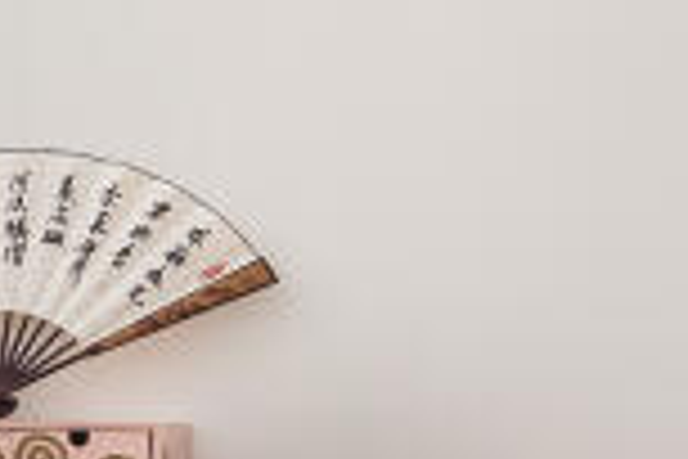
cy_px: 416
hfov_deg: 12.7
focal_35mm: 107
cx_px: -1138
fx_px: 2045
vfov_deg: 12.7
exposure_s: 1/4
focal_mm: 16
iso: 640
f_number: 8
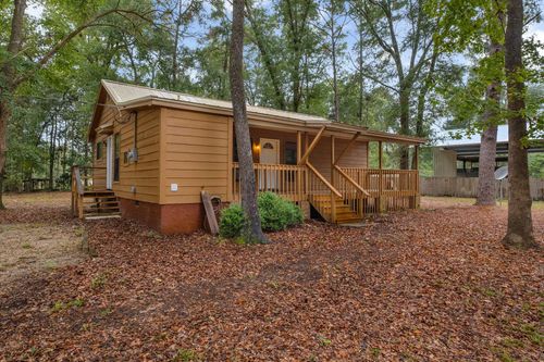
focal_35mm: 20
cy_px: 181
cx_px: 272
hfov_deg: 84.0
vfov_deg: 61.9
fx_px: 302
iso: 250
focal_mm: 13.2
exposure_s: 1/75
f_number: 8
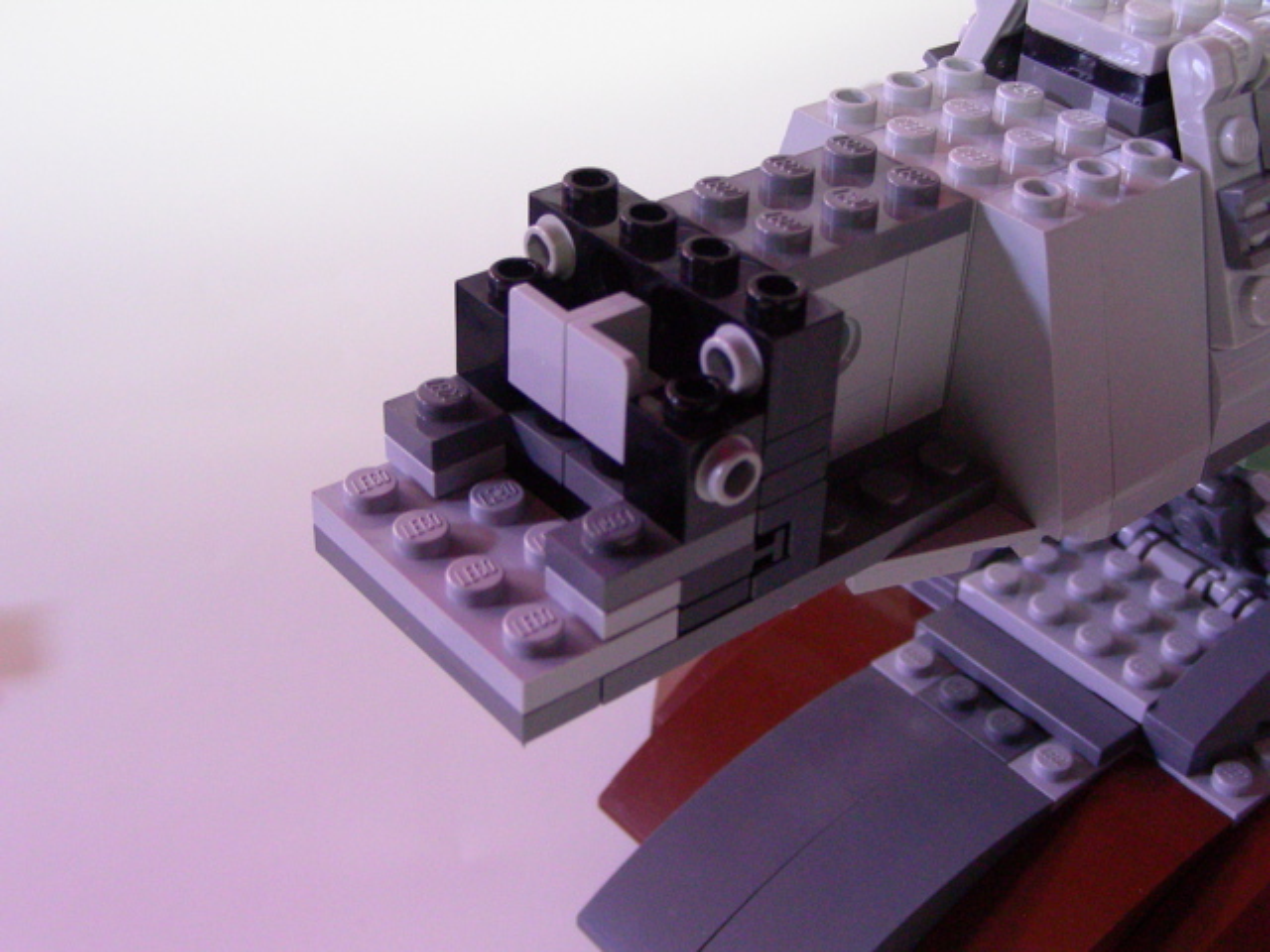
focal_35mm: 48
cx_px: 635
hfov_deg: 39.7
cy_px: 476
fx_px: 1761
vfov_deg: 30.3
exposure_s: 1/36.7
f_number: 3.5
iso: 400
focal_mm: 8
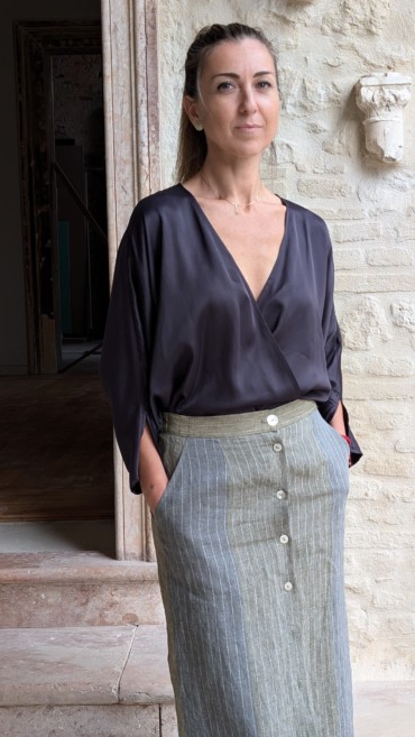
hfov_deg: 22.2
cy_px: 366
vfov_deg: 38.5
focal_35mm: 54
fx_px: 1055
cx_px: 237
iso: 37
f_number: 1.68
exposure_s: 1/83.6
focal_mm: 6.9
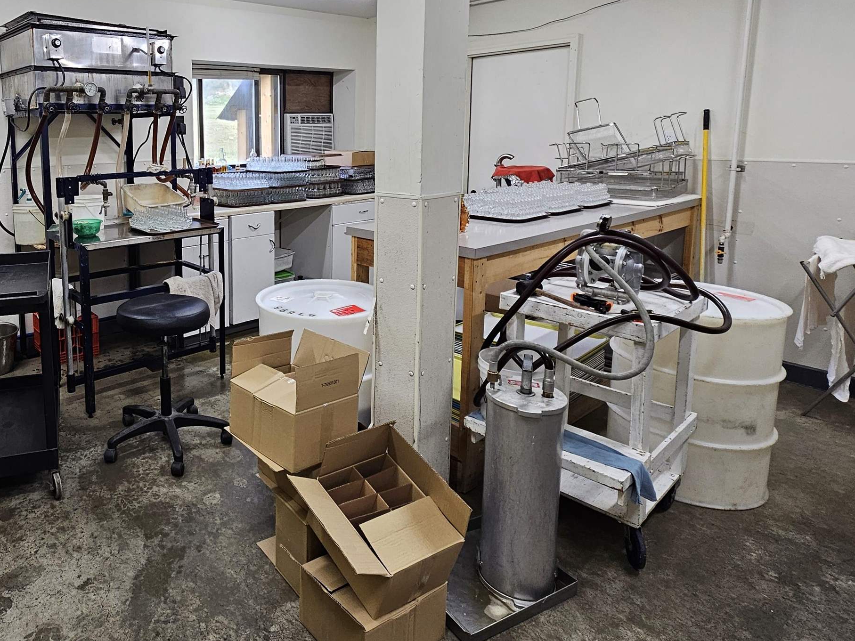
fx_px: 543
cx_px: 216
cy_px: 214
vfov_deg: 59.7
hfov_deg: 71.3
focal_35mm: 22
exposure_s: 1/60
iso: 64
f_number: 2.2
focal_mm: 2.2
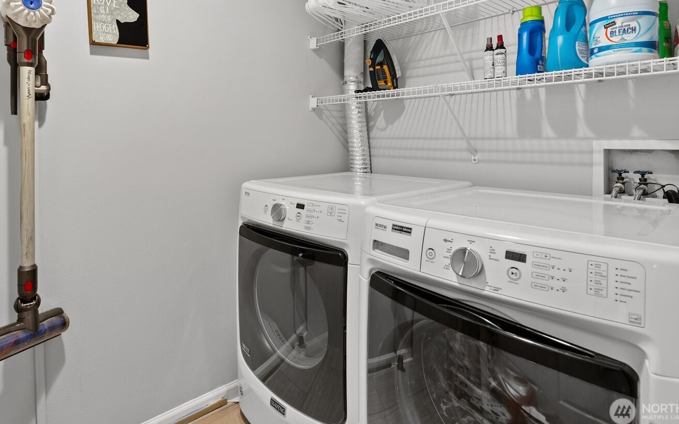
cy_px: 140
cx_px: 298
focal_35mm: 21
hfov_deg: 81.9
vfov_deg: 56.0
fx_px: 389
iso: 200
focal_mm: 16
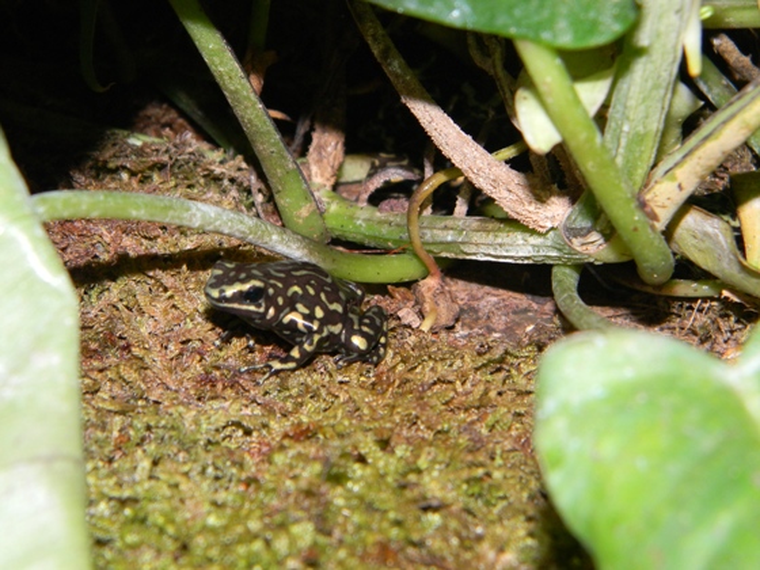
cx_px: 380
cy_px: 285
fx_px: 2305
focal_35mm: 105
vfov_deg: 14.1
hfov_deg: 18.7
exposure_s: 1/30
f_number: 9.4
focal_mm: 19
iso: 200
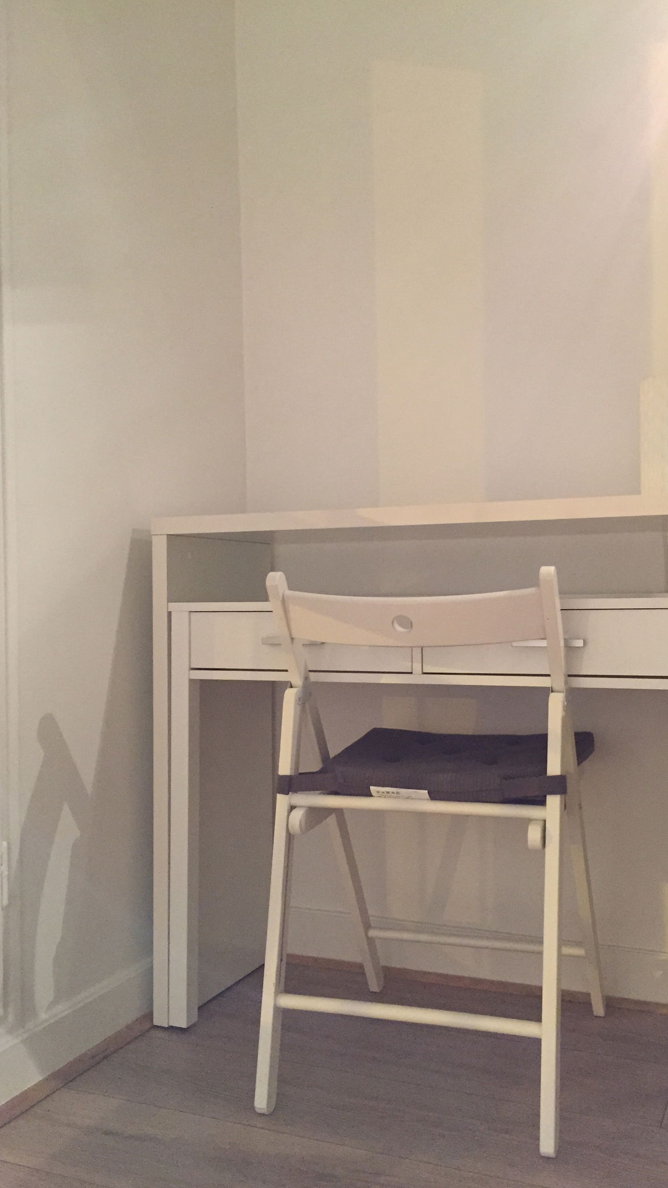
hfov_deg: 36.5
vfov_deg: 61.0
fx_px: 1007
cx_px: 408
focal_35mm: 32
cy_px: 589
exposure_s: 1/20
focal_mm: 4.15
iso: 250
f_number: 2.2
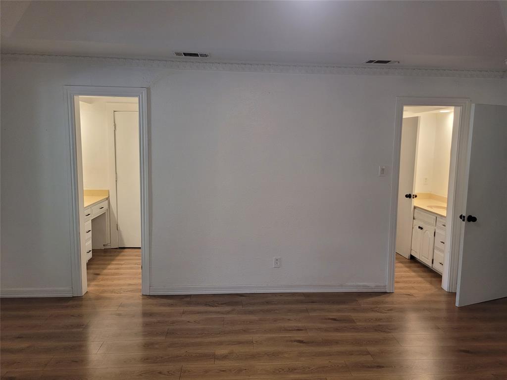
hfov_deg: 67.3
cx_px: 254
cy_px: 190
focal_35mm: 26
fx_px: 381
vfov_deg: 53.1
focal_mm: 5.4
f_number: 1.8
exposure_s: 1/120
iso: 320
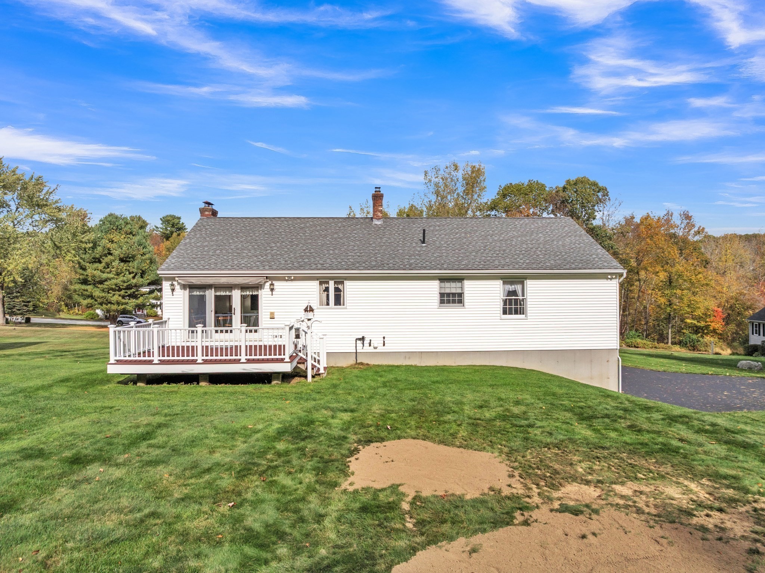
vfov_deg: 56.8
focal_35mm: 24
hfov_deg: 71.6
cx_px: 382
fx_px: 530
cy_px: 286
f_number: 2.8
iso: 120
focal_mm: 12.29
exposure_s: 1/240
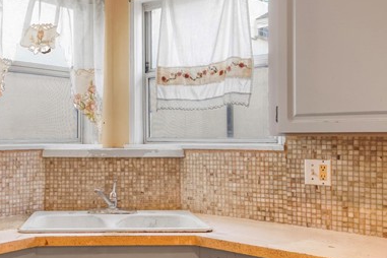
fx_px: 460
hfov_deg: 44.5
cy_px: 132
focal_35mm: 43
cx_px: 111
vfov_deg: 31.3
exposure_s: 1/30
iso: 640
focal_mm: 17
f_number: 4
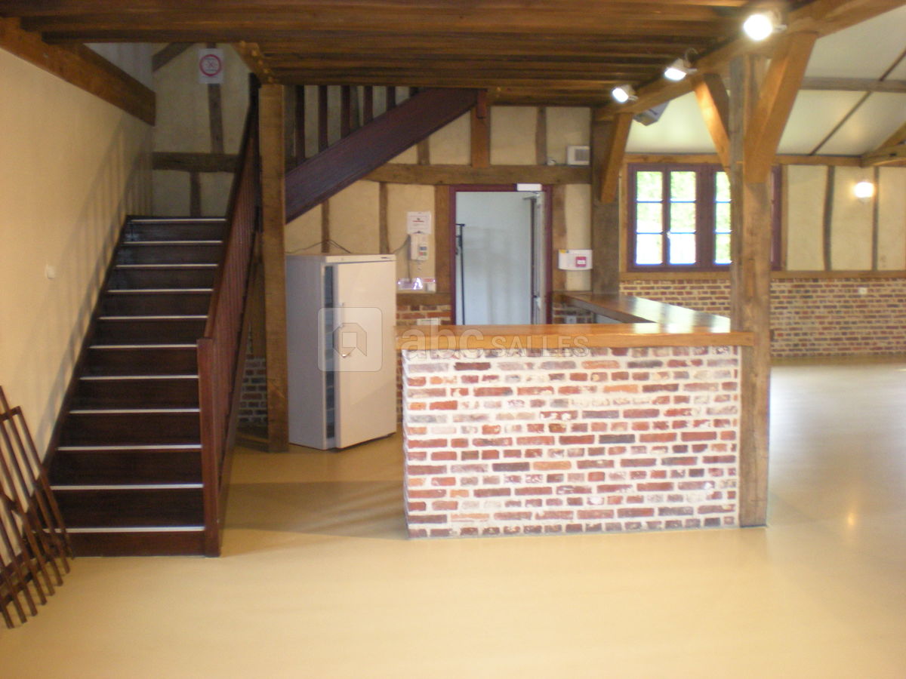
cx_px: 453
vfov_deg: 37.7
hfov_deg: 49.0
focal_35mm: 38
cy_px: 340
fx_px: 995
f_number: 3.1
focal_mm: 6.3
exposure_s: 1/10.3
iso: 250
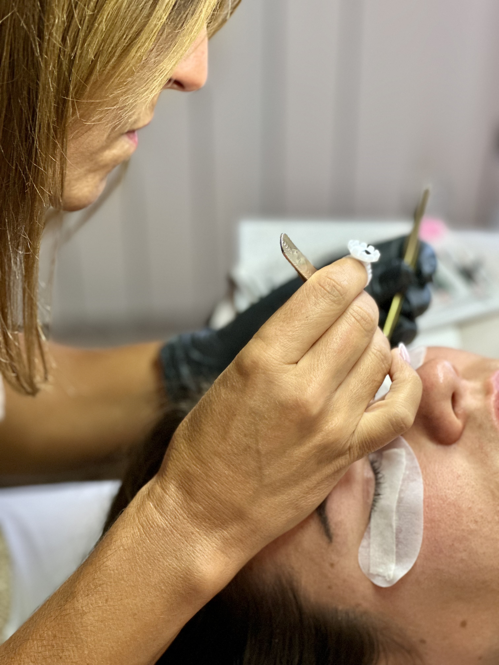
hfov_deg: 19.1
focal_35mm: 77
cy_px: 332
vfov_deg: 25.3
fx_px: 1480
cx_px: 250
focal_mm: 9
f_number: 2.8
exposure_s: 1/80
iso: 250
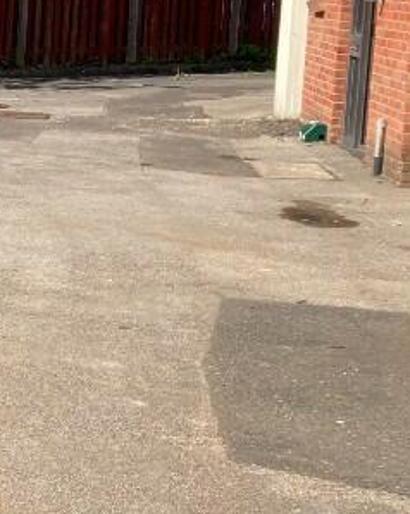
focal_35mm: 94
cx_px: -398
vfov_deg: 20.3
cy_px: 185
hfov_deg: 13.9
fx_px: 1427
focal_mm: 3.99
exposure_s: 1/1200
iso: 20
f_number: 1.8
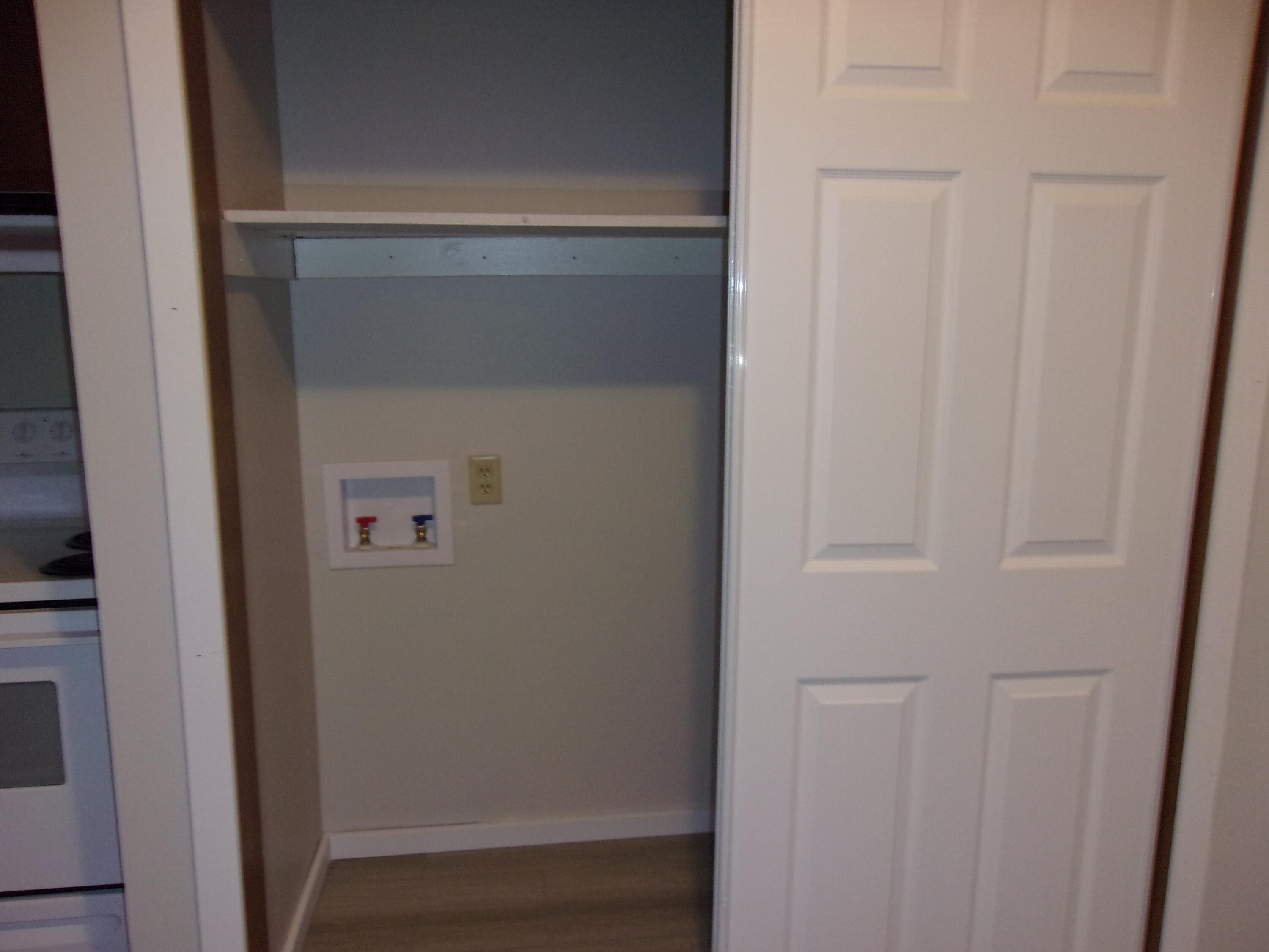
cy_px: 476
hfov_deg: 65.3
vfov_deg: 51.4
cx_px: 634
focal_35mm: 27
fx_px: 990
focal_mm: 4.9
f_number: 3
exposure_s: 1/34
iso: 200
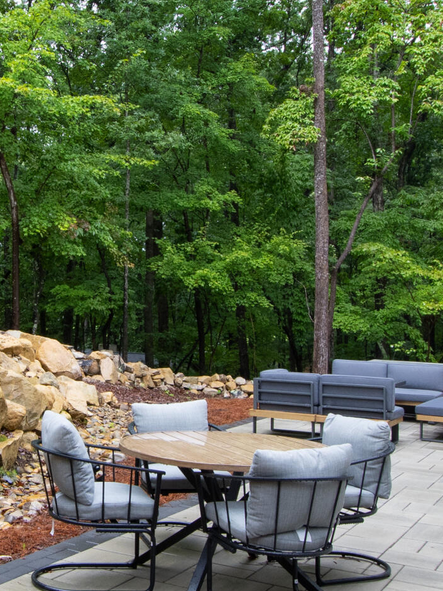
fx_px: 785
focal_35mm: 46
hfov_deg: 30.6
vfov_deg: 41.2
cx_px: 79
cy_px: 307
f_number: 8
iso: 400
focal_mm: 10
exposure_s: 1/40
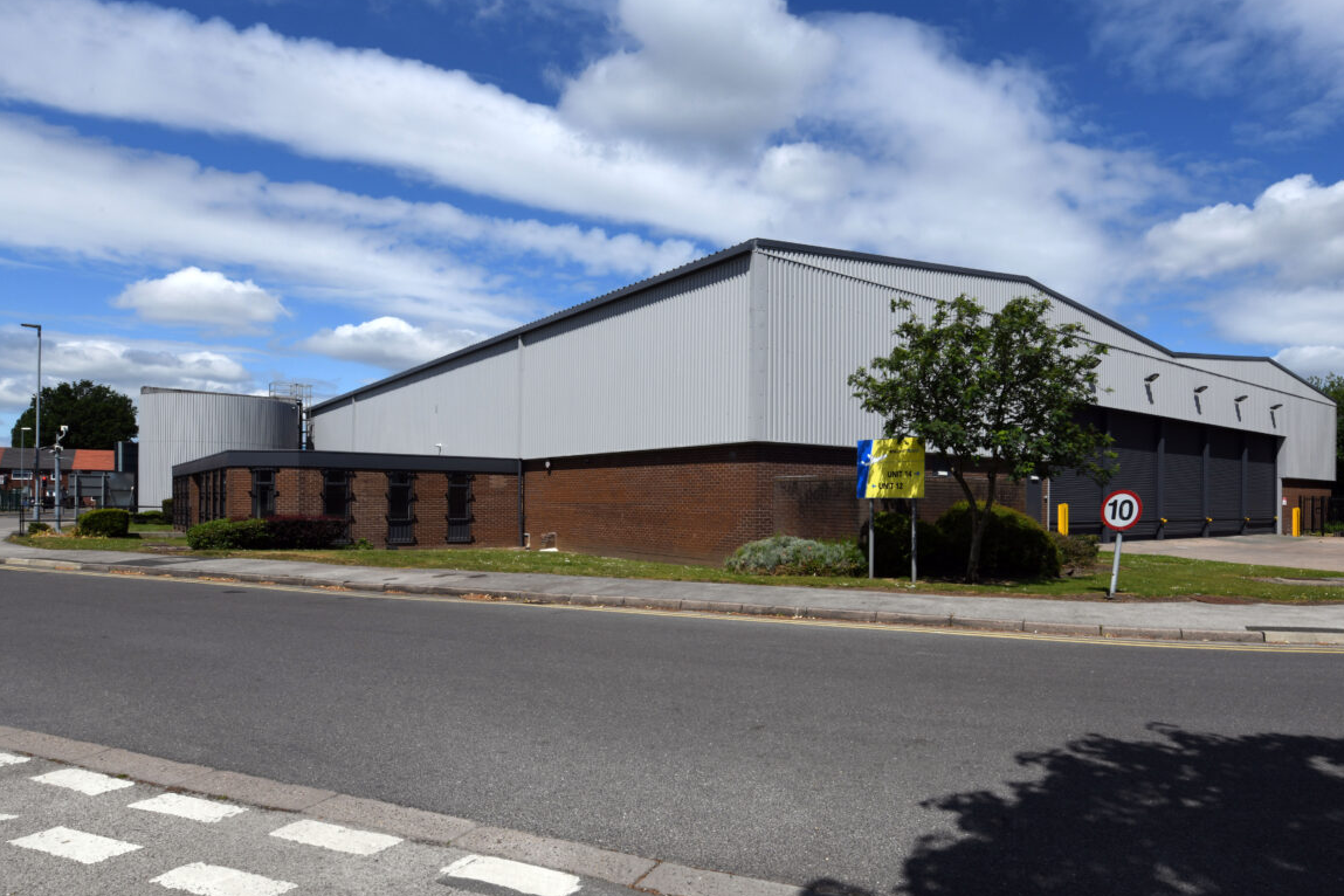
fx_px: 821
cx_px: 777
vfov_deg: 57.1
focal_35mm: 22
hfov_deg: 78.0
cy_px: 504
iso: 250
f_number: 16
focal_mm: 19
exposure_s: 1/400
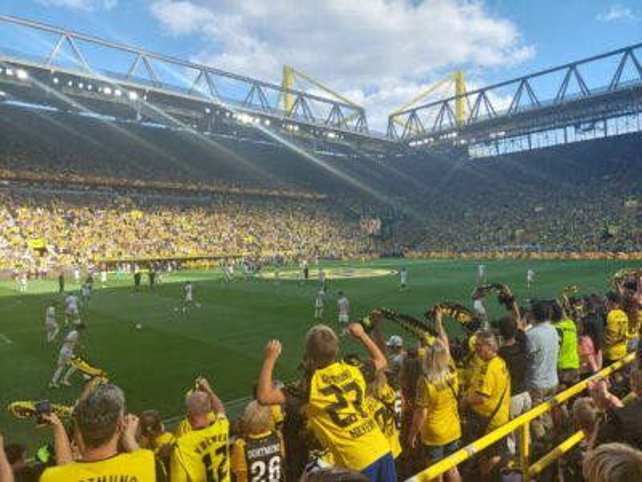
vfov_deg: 54.9
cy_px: 241
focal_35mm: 25
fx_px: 464
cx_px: 321
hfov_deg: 69.4
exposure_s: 1/544
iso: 40
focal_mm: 5.23
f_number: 1.8
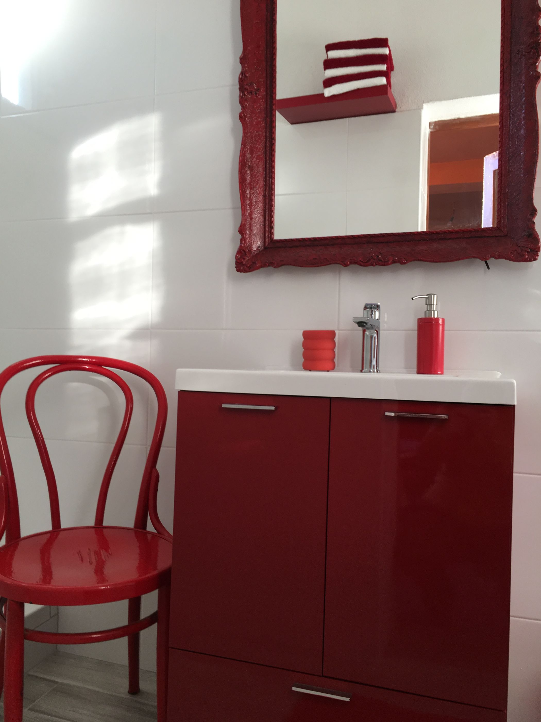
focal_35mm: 29
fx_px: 604
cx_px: 270
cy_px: 361
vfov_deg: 61.7
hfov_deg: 48.2
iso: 40
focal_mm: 4.15
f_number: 2.2
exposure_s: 1/100
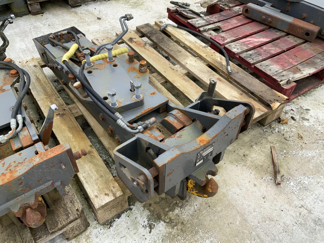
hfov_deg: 61.7
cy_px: 122
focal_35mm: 29
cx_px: 162
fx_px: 271
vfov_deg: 48.2
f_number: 1.8
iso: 16
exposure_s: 1/314
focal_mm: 3
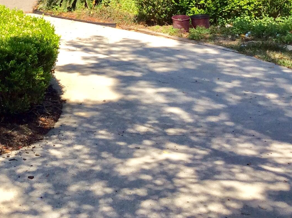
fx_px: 665
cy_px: -46
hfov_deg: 23.7
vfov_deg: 17.7
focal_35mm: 79
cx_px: -2
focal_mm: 3.3
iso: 32
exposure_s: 1/841
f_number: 2.4
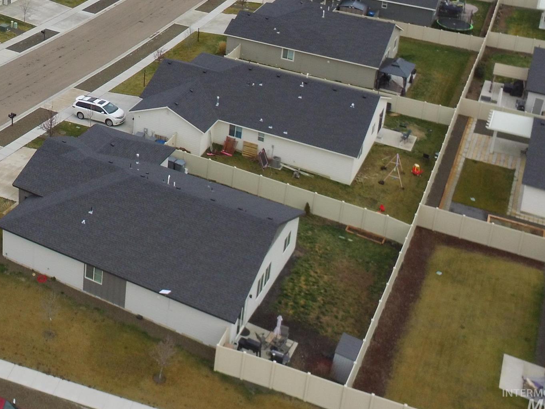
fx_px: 709
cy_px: -26
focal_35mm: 45
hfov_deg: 37.0
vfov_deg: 29.4
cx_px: -19
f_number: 2.8
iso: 100
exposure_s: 1/410
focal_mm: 3.61
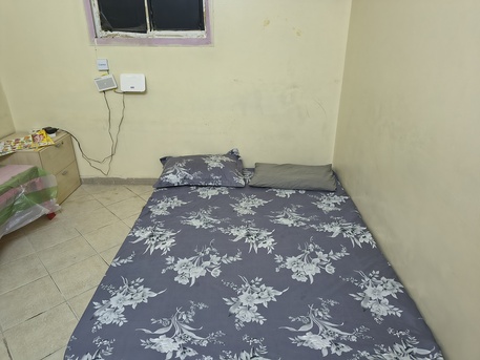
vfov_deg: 56.8
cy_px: 180
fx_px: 333
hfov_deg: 71.6
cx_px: 240
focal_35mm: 24
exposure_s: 1/60
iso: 1064
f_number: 1.8
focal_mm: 5.56
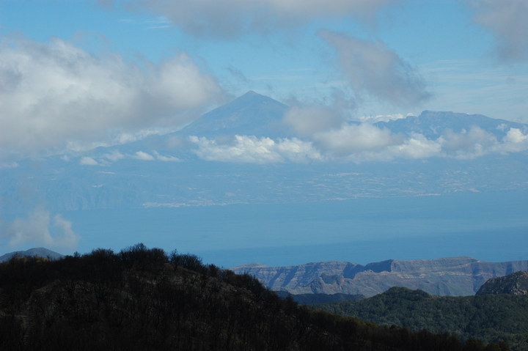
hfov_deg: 19.5
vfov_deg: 13.0
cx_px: 264
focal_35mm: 105
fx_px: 1539
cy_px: 176
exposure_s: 1/400
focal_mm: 70
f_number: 11
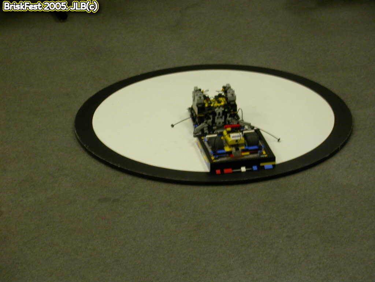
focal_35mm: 111
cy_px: 141
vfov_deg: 13.3
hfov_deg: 17.7
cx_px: 188
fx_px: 1202
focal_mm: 23.1
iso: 100
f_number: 4.2
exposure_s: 1/12.4
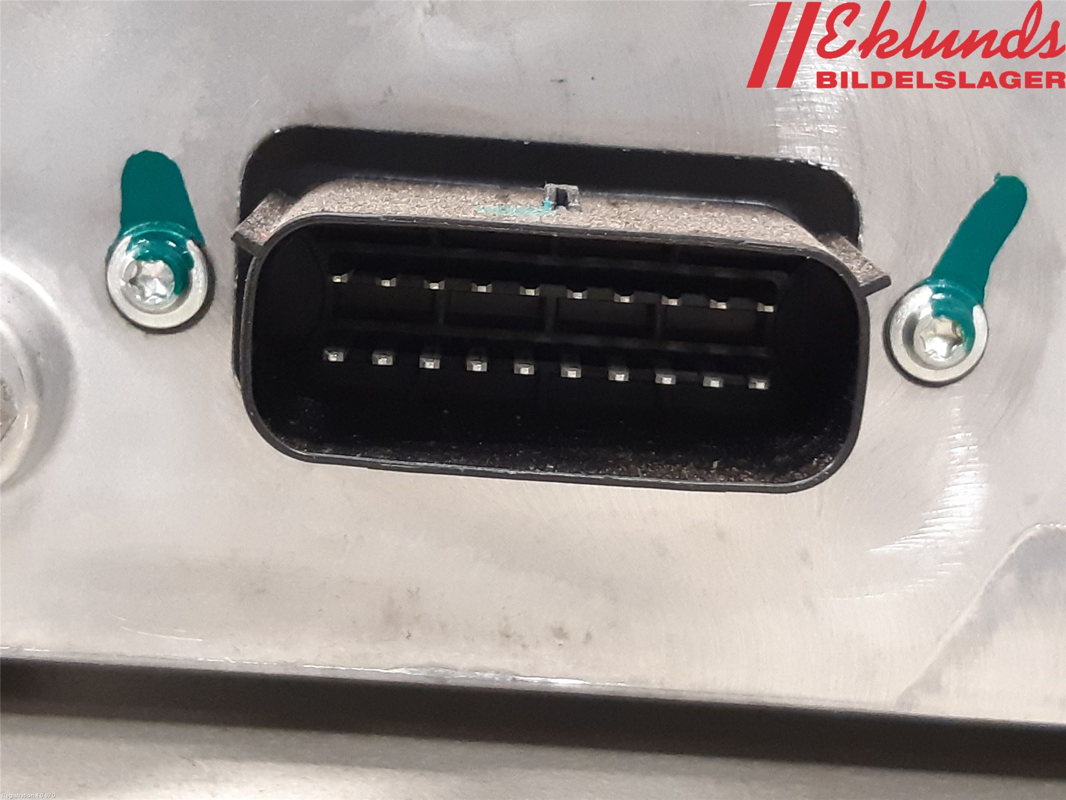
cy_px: 400
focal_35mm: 26
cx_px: 533
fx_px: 801
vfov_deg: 53.1
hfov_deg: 67.3
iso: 320
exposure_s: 1/25
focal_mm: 3.93
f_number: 1.7
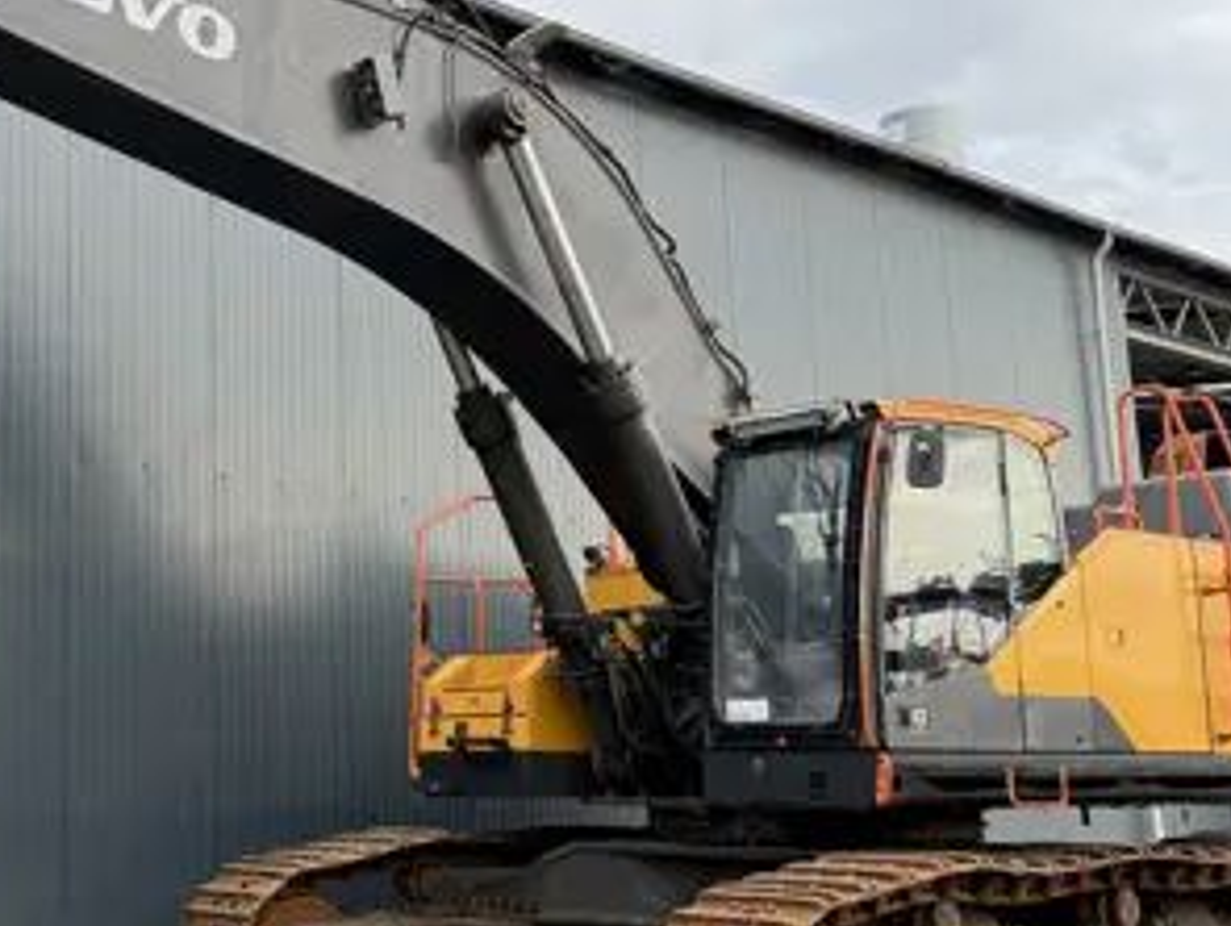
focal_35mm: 52
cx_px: 275
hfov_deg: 35.8
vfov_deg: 28.1
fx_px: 1851
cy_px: 396
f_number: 1.78
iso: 100
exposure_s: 1/665
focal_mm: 6.76
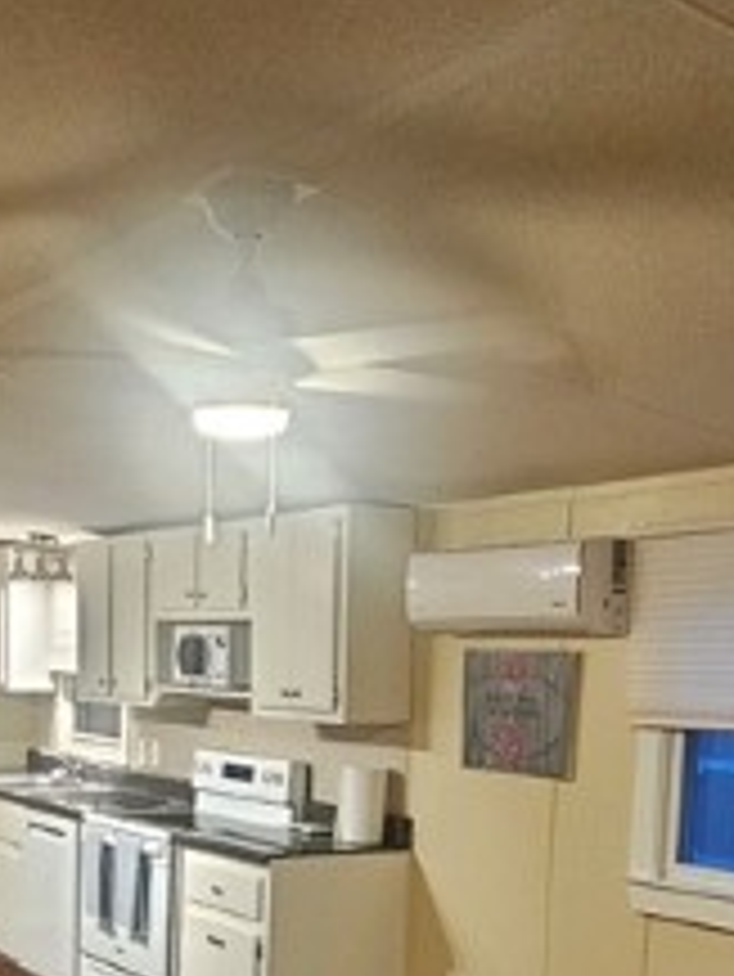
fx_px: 1299
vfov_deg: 38.8
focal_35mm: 46
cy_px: 846
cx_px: 122
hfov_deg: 30.6
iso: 320
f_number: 2.2
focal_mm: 2.2
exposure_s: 1/40
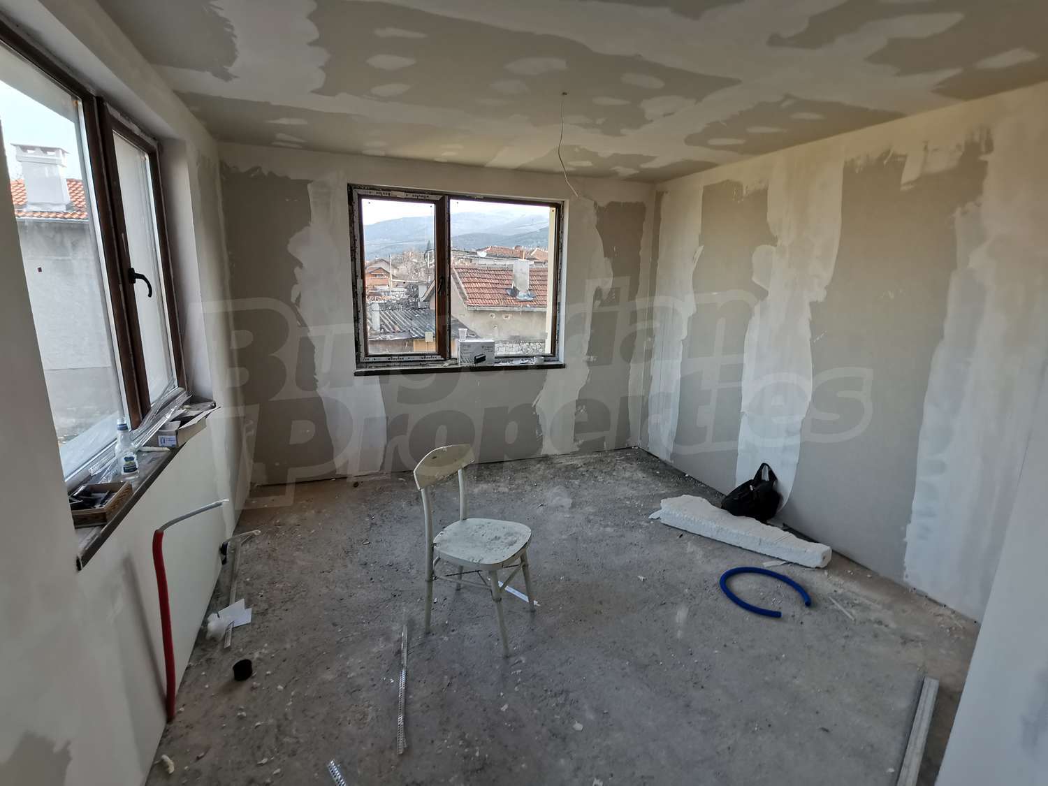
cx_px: 524
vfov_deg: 74.7
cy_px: 393
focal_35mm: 17
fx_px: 515
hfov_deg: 91.0
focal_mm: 2.23
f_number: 2.2
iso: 80
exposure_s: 1/100
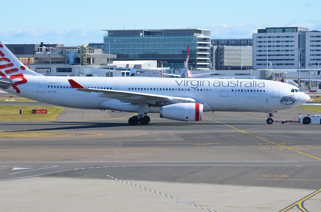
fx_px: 1646
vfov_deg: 7.4
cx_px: 138
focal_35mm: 185
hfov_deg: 11.1
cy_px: 83
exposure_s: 1/250
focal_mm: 100
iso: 110
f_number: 8
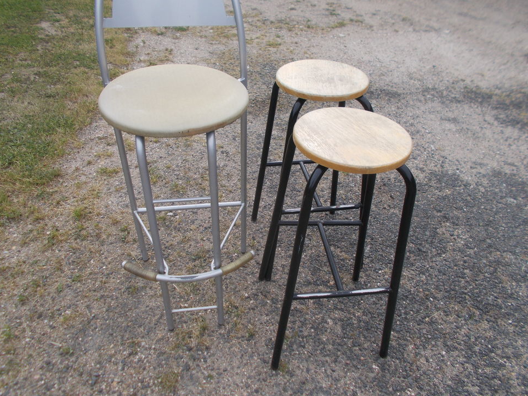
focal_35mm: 27
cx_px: 258
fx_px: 412
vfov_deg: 51.3
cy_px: 195
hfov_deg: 65.3
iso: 80
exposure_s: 1/80
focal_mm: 4.6
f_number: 8
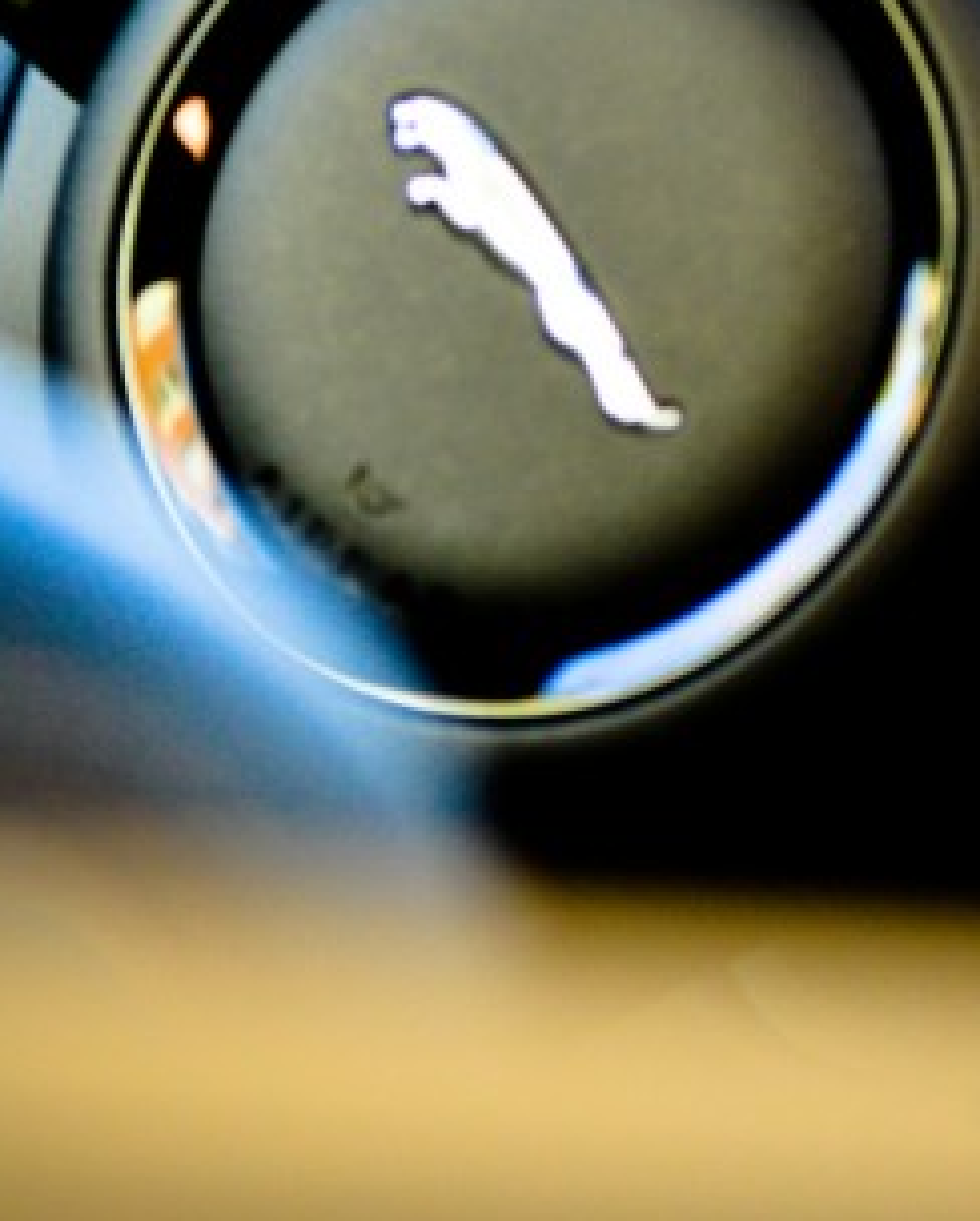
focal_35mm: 370
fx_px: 13388
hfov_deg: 4.2
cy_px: -98
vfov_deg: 5.2
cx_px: 835
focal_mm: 120
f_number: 4
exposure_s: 1/60
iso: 800
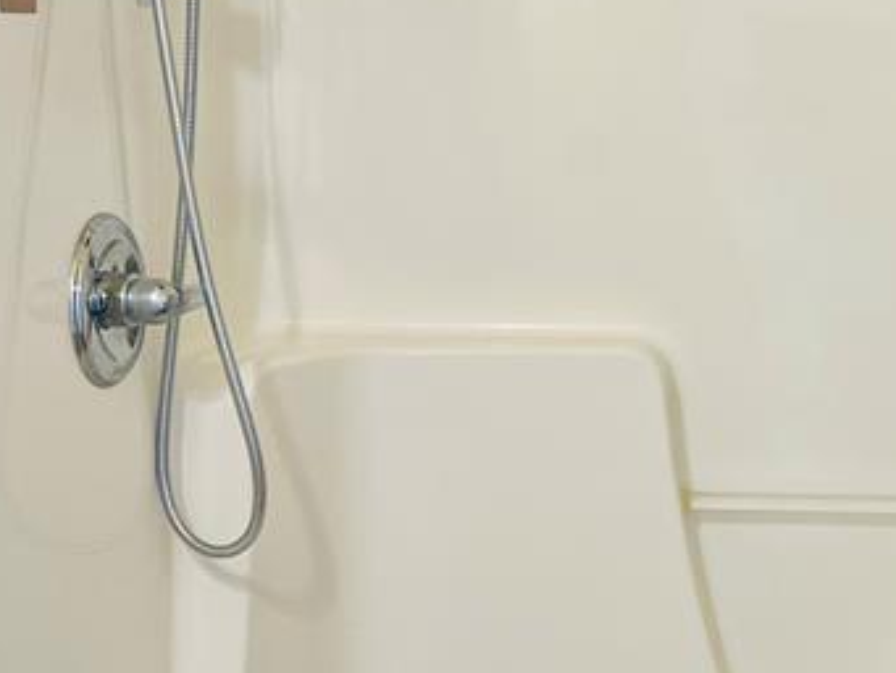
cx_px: 723
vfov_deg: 18.9
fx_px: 2020
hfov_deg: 24.6
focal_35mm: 78
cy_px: 302
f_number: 1.5
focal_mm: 5.7
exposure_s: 1/120
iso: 125
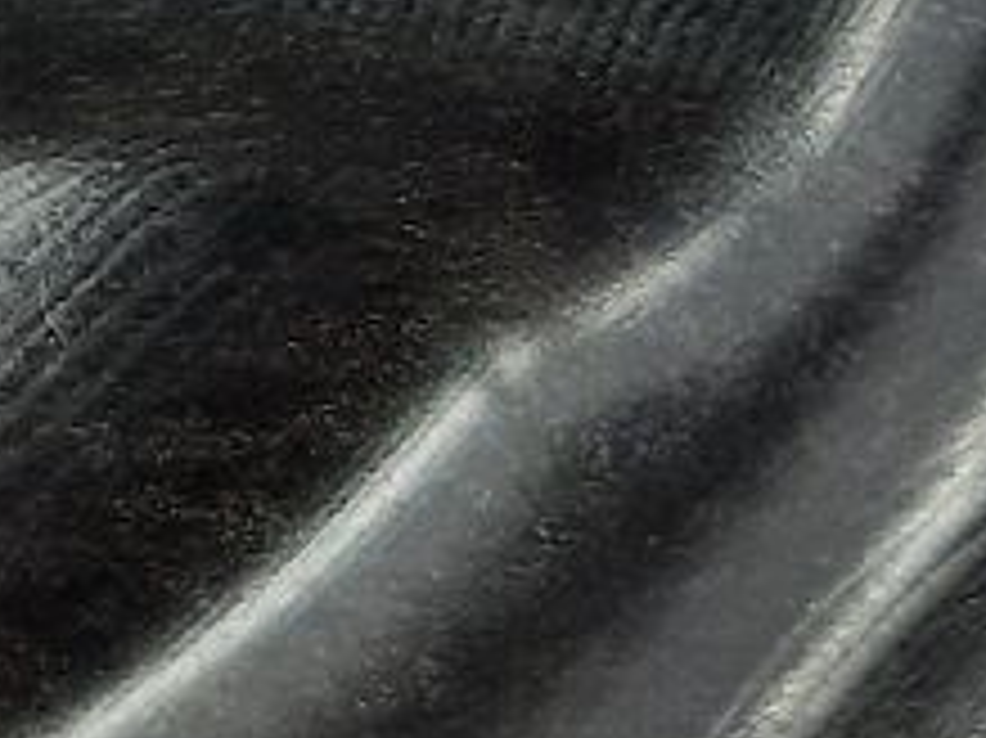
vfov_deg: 9.5
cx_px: -396
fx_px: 3900
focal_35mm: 137
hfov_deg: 13.7
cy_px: -1084
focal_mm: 4.6
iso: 160
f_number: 2
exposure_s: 1/50
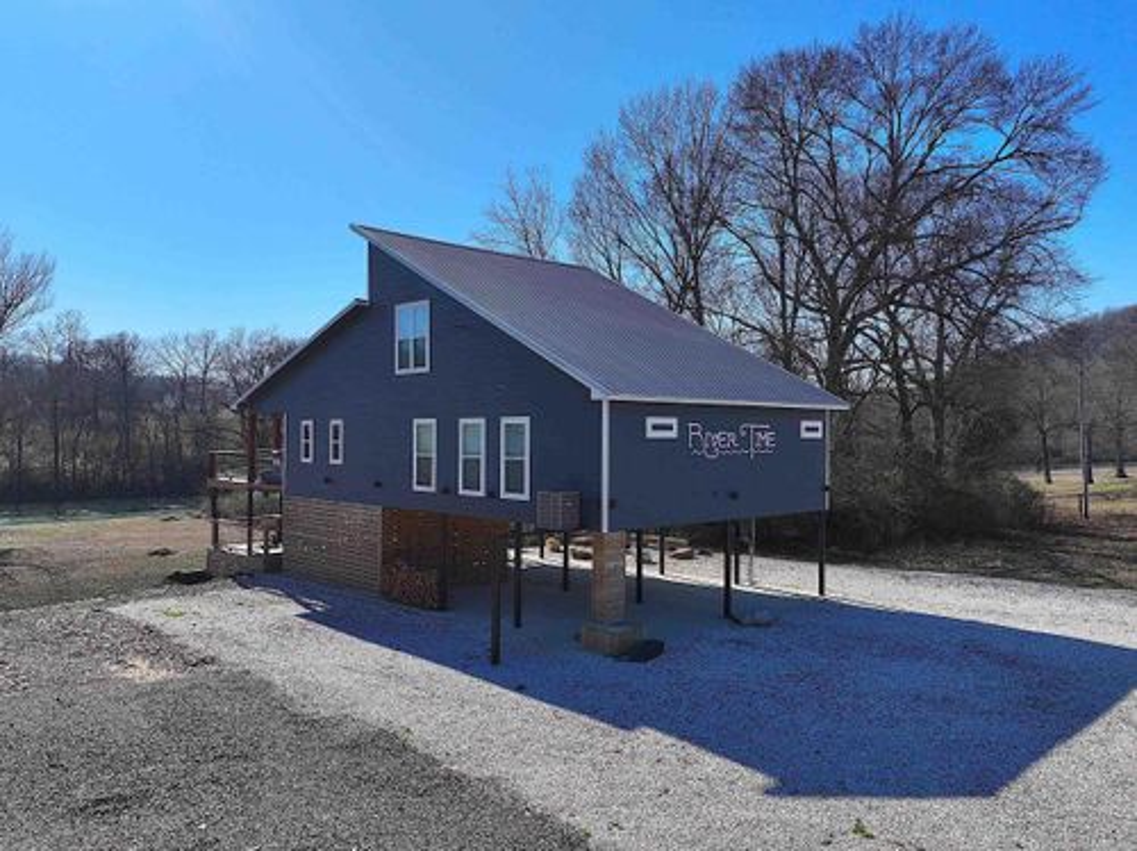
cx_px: 568
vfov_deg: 56.7
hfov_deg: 71.6
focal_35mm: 24
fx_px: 788
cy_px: 426
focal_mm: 12.29
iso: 180
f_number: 2.8
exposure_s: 1/3200
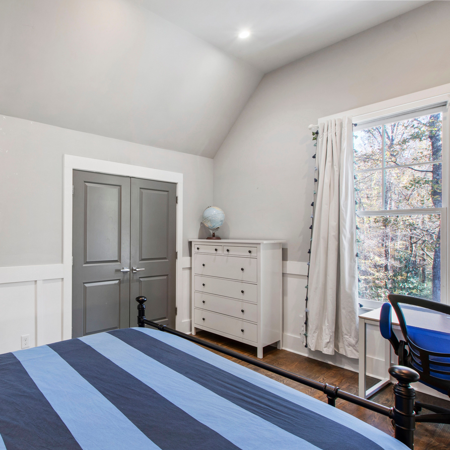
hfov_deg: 71.1
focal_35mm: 20
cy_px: 235
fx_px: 294
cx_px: 128
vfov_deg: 74.8
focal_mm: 10
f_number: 8
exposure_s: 1.6
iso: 100
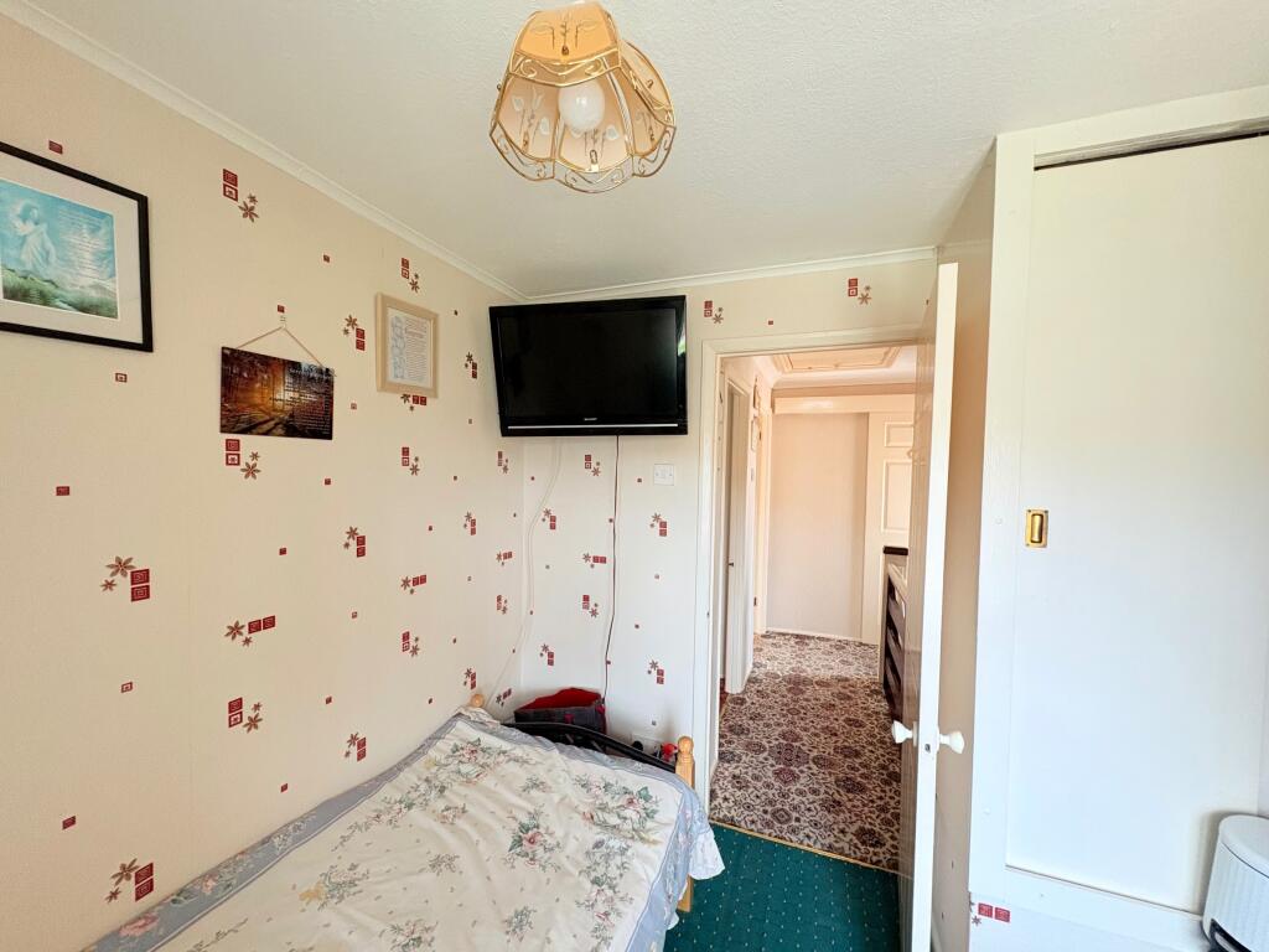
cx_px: 634
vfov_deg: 85.7
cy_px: 476
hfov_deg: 102.1
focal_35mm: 14
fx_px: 513
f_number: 2.2
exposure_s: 1/99
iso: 200
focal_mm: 2.22
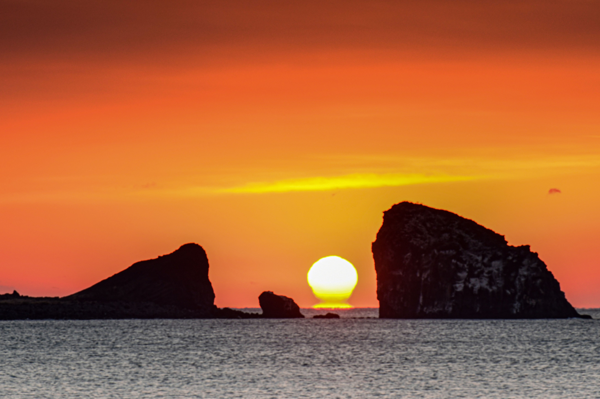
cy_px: 200
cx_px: 300
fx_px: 4997
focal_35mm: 300
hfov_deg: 6.9
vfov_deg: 4.6
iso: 200
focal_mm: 200
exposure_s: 1/5
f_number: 9
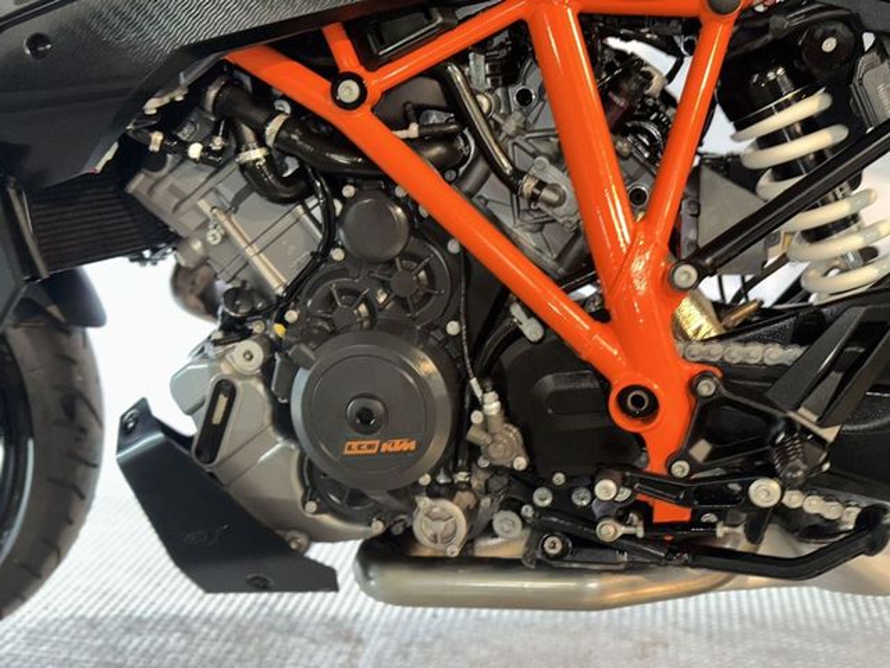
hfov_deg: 39.7
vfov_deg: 30.3
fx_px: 1234
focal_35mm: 48
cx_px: 445
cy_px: 334
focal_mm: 6.86
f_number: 1.78
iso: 100
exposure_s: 1/14
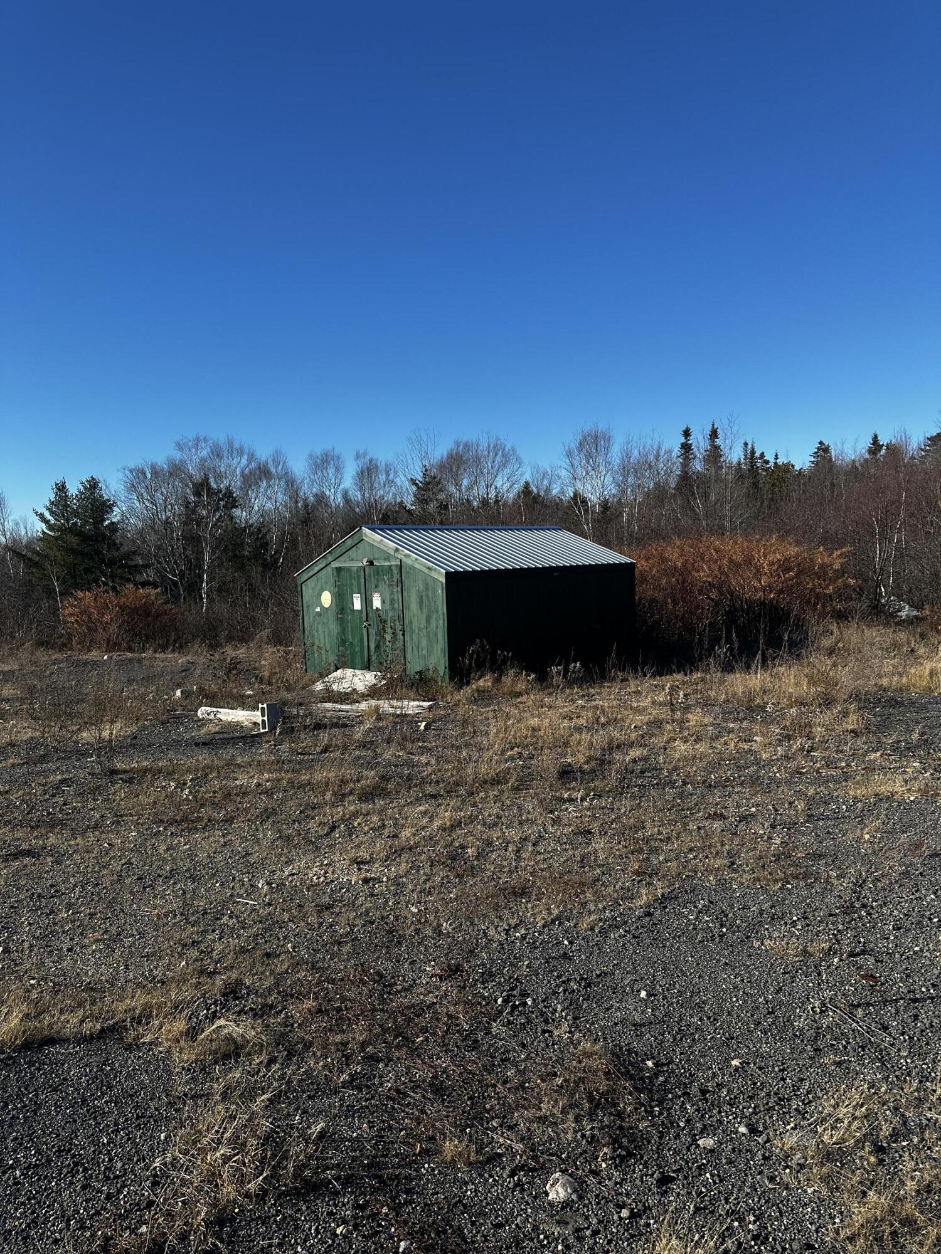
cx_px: 470
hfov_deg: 56.8
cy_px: 627
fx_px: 870
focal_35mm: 24
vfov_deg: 71.6
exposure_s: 1/3155
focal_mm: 6.86
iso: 80
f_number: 1.78
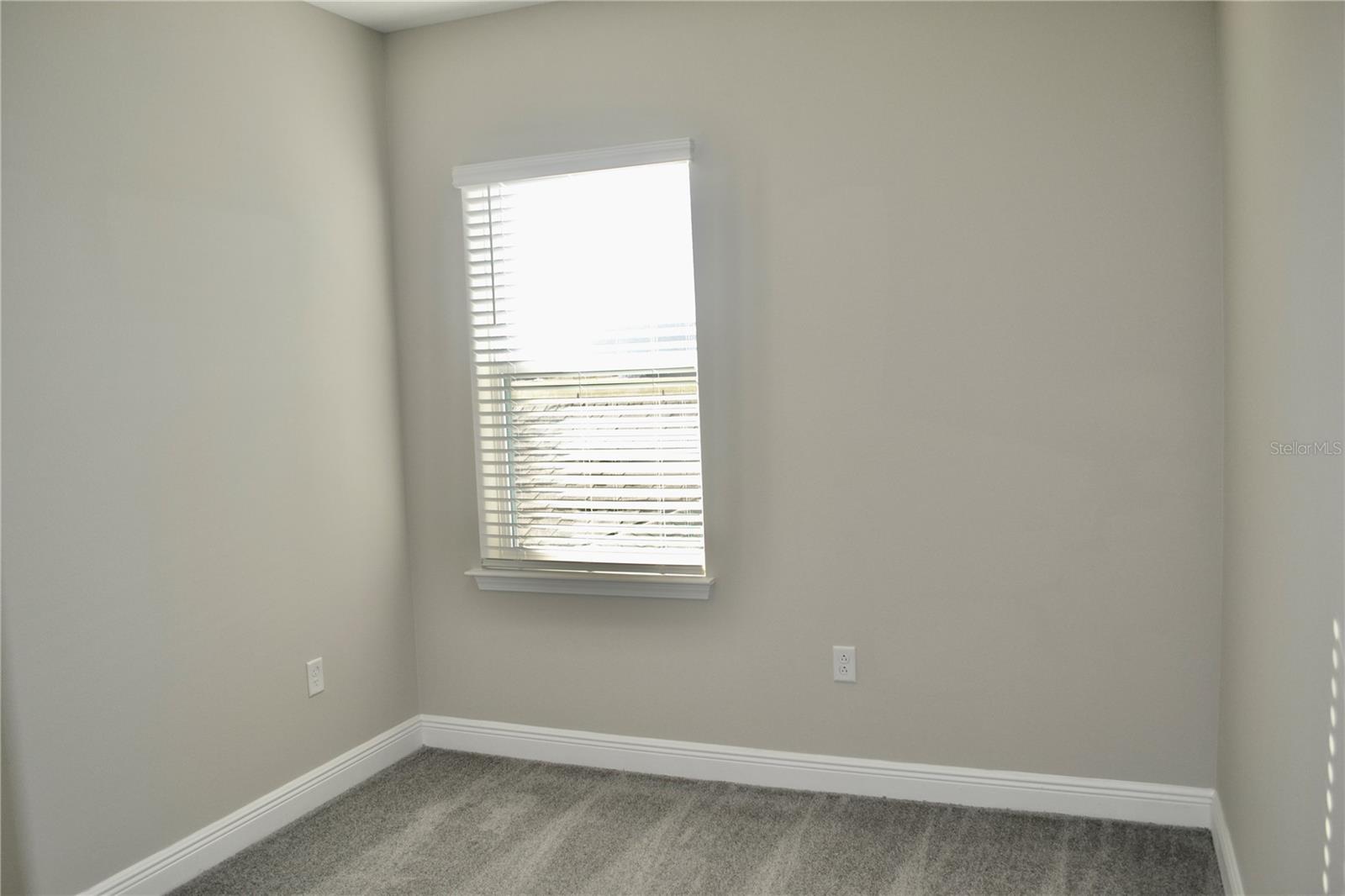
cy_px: 448
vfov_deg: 47.9
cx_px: 672
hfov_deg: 67.4
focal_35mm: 27
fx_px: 1008
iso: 220
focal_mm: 18
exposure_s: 1/125
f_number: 4
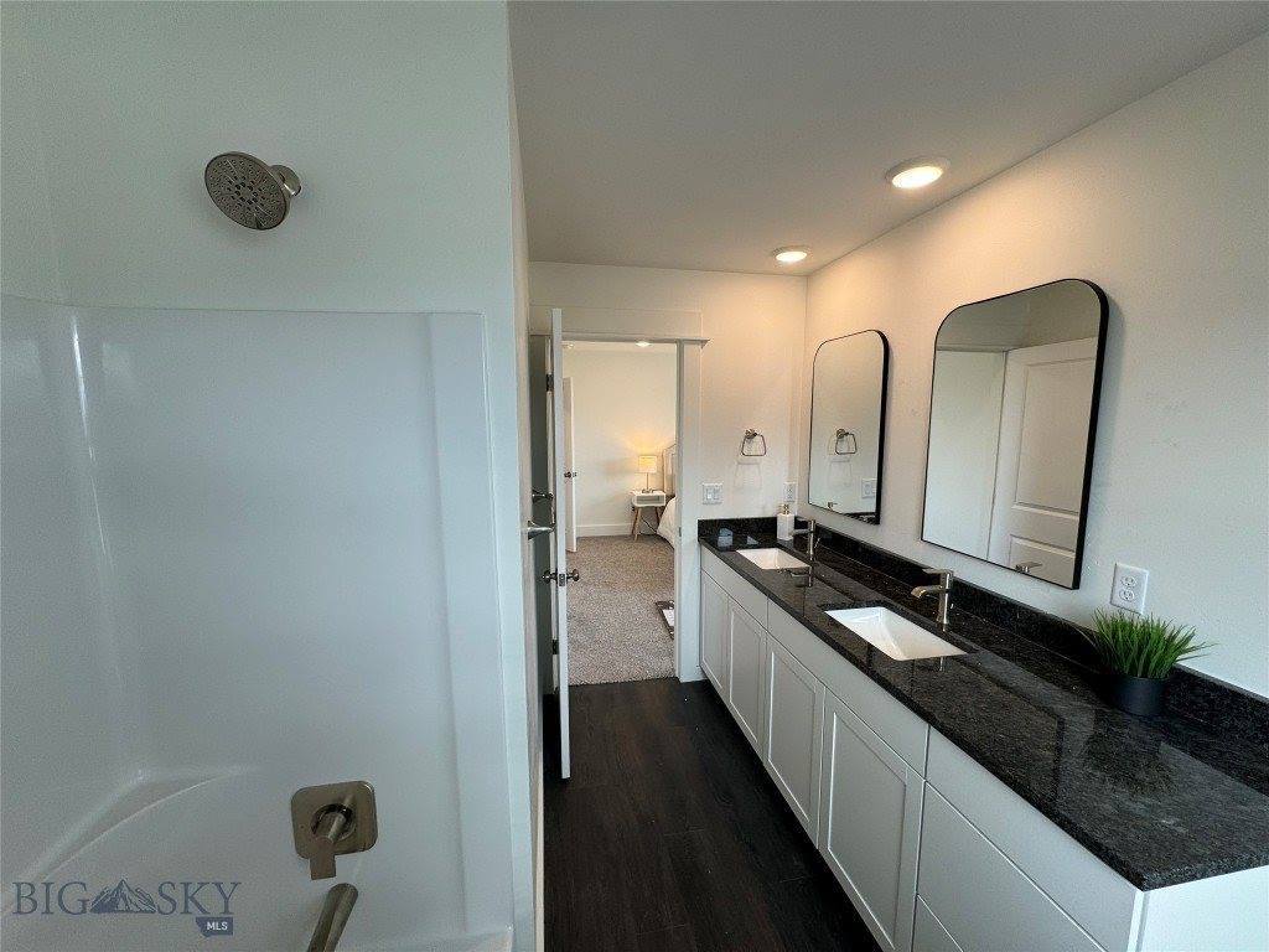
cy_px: 476
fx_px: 513
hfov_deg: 102.1
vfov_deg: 85.7
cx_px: 634
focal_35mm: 14
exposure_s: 1/120
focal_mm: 2.22
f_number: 2.2
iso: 64
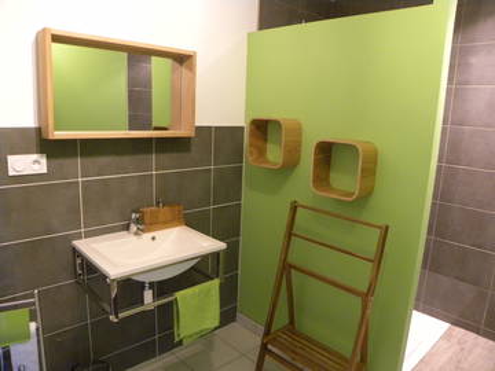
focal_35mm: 26
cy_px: 186
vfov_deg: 53.1
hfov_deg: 67.3
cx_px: 248
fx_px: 372
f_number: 2.8
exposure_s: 1/15.3
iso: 400
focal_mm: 4.6
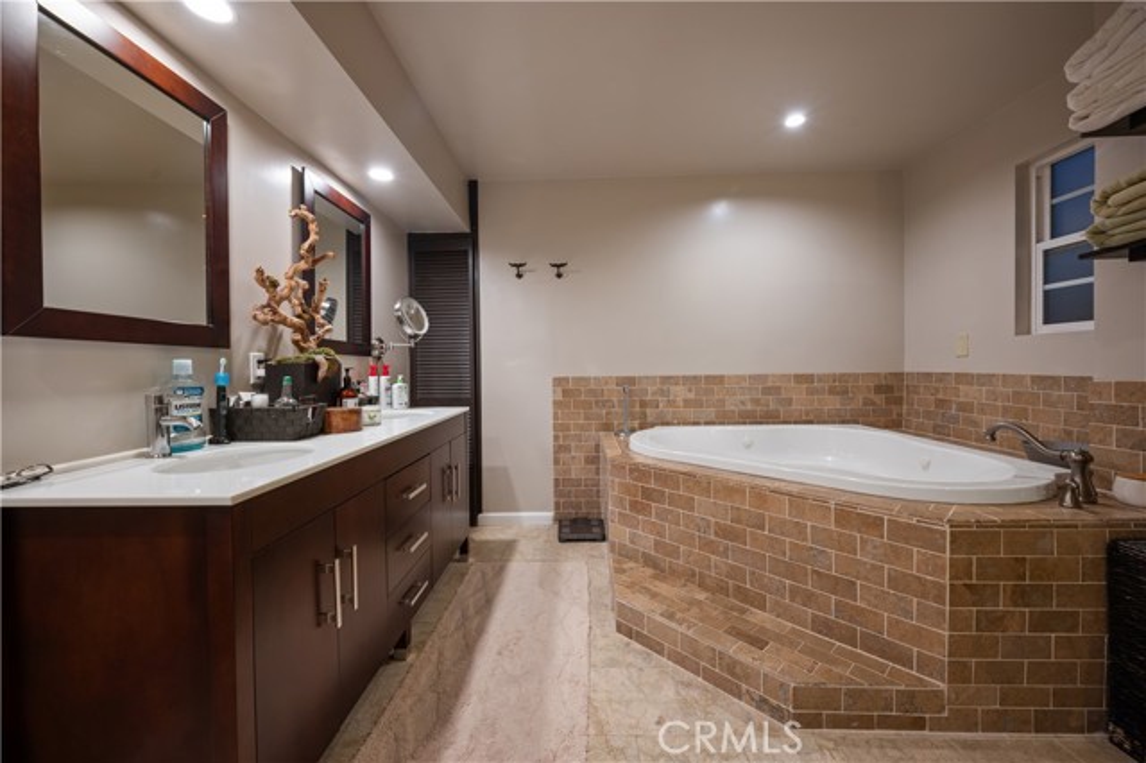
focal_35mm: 14
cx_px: 573
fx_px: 445
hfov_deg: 104.3
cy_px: 382
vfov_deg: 81.1
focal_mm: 14
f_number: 8
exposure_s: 1/2.5
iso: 100
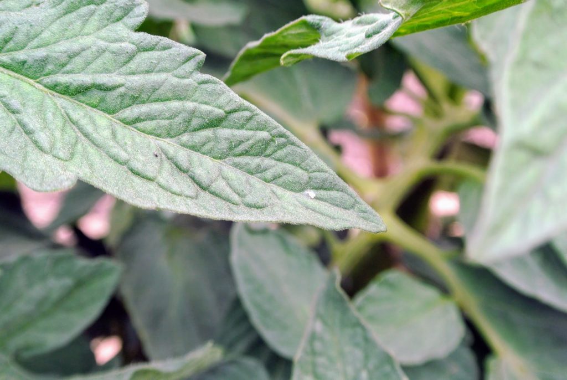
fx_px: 931
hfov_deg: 33.9
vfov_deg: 23.1
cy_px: 190
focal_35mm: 59
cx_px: 284
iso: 160
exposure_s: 1/125
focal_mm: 21.9
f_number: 5.6
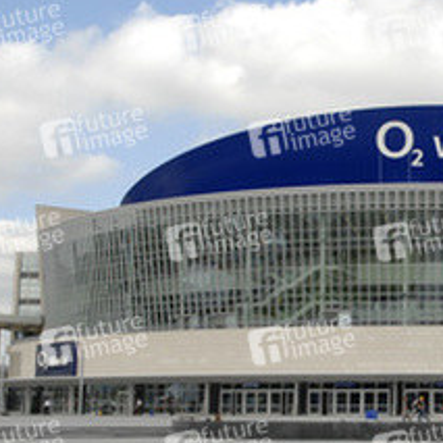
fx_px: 896
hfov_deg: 26.2
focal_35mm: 62
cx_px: 451
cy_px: 289
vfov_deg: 27.6
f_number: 8
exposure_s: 1/320
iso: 250
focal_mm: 23
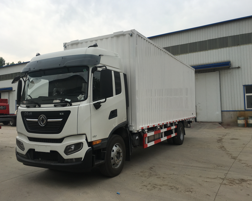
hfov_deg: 57.1
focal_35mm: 31
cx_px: 117
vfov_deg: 47.1
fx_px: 231
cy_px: 99
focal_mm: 4.15
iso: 25
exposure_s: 1/1202
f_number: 2.2
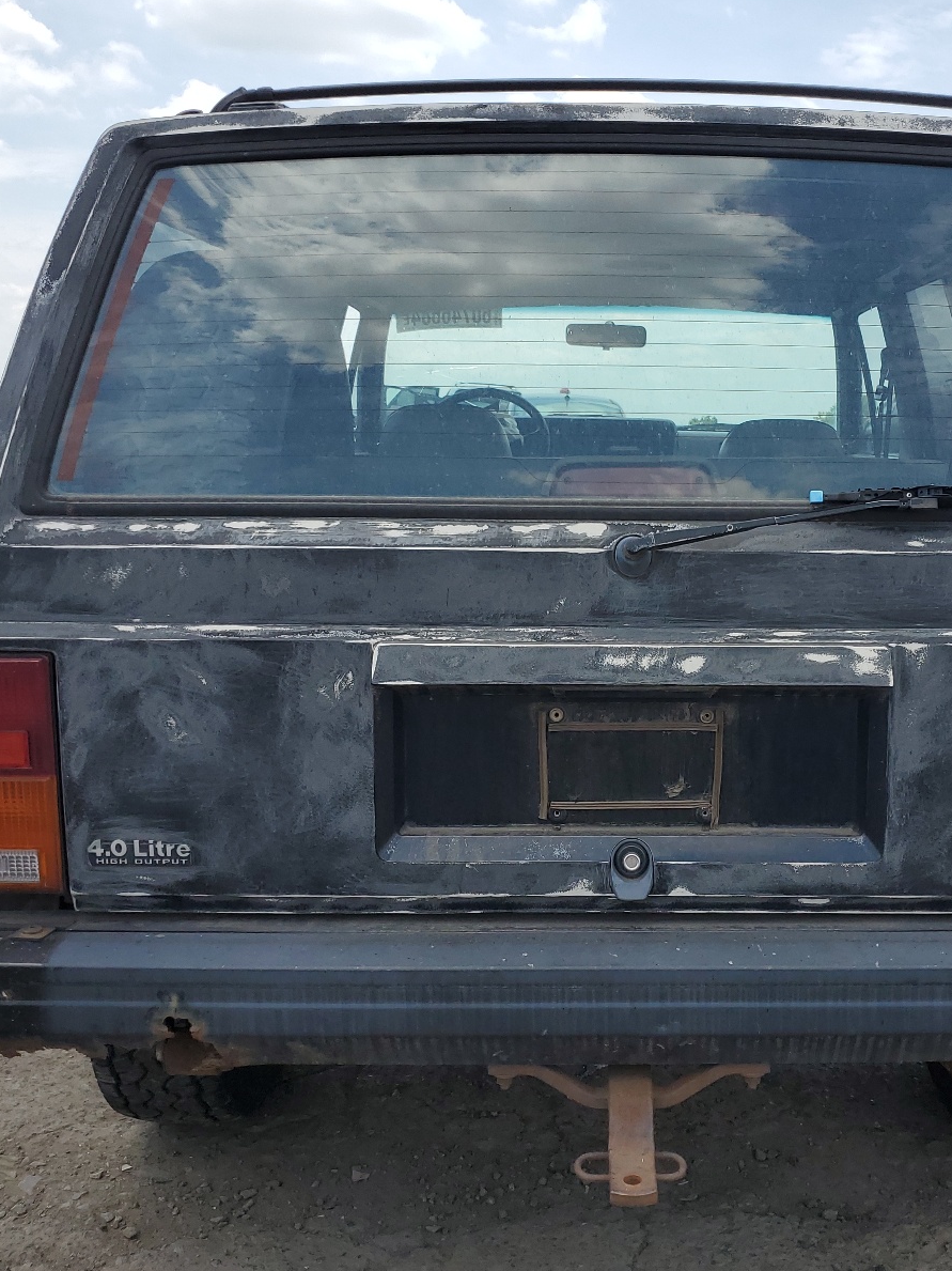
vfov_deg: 52.6
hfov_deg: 40.2
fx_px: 1284
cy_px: 638
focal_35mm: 35
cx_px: 626
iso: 50
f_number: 1.5
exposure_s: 1/2500
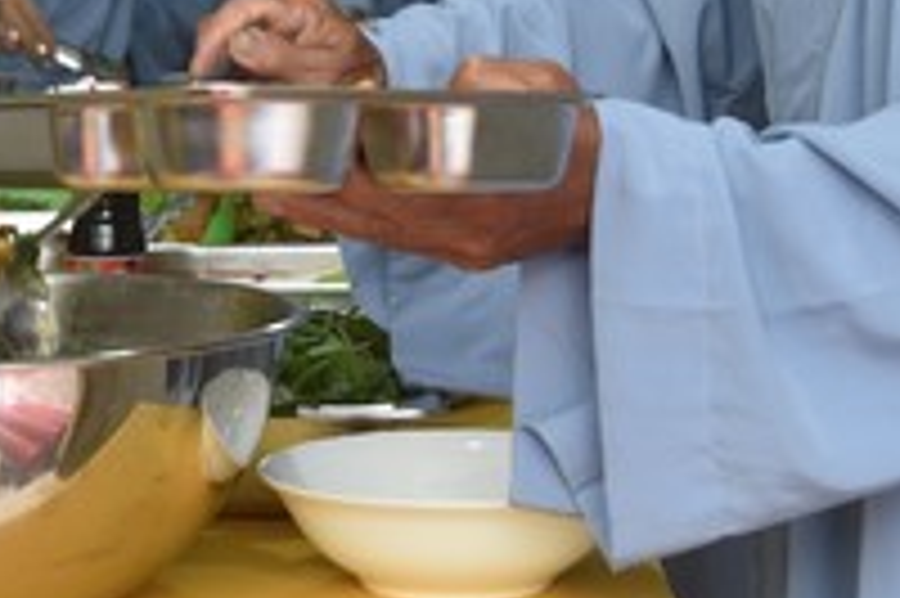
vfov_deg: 11.2
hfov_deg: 17.3
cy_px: -247
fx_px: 2948
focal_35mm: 118
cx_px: 297
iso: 400
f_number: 4.5
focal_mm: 38
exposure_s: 1/80
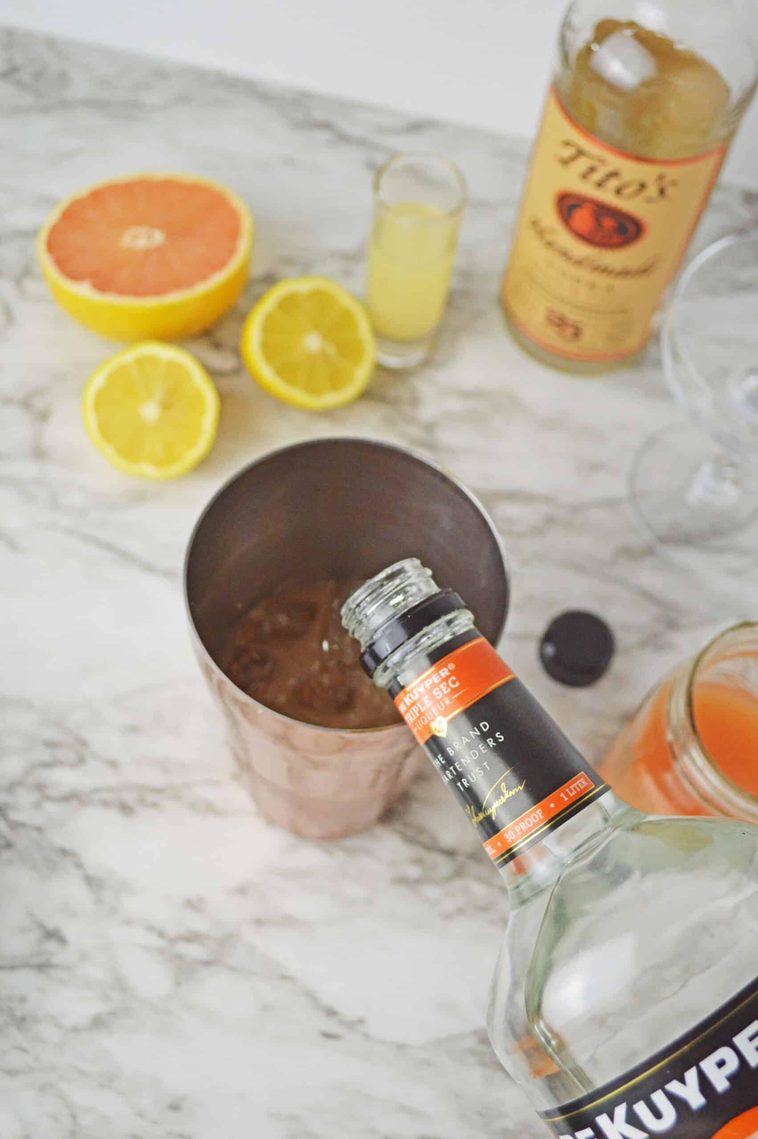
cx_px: 379
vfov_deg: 45.0
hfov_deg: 30.8
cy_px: 570
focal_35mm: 44
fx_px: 1376
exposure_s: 1/500
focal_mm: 29
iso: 1100
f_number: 4.5
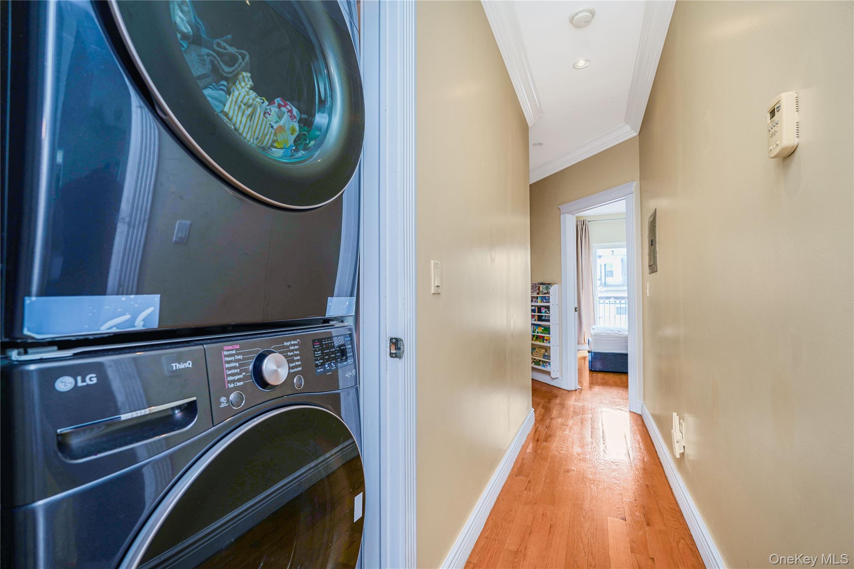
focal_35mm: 16
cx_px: 427
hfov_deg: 96.7
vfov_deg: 73.7
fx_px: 379
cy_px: 284
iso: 50
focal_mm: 16
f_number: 4.5
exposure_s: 1/40
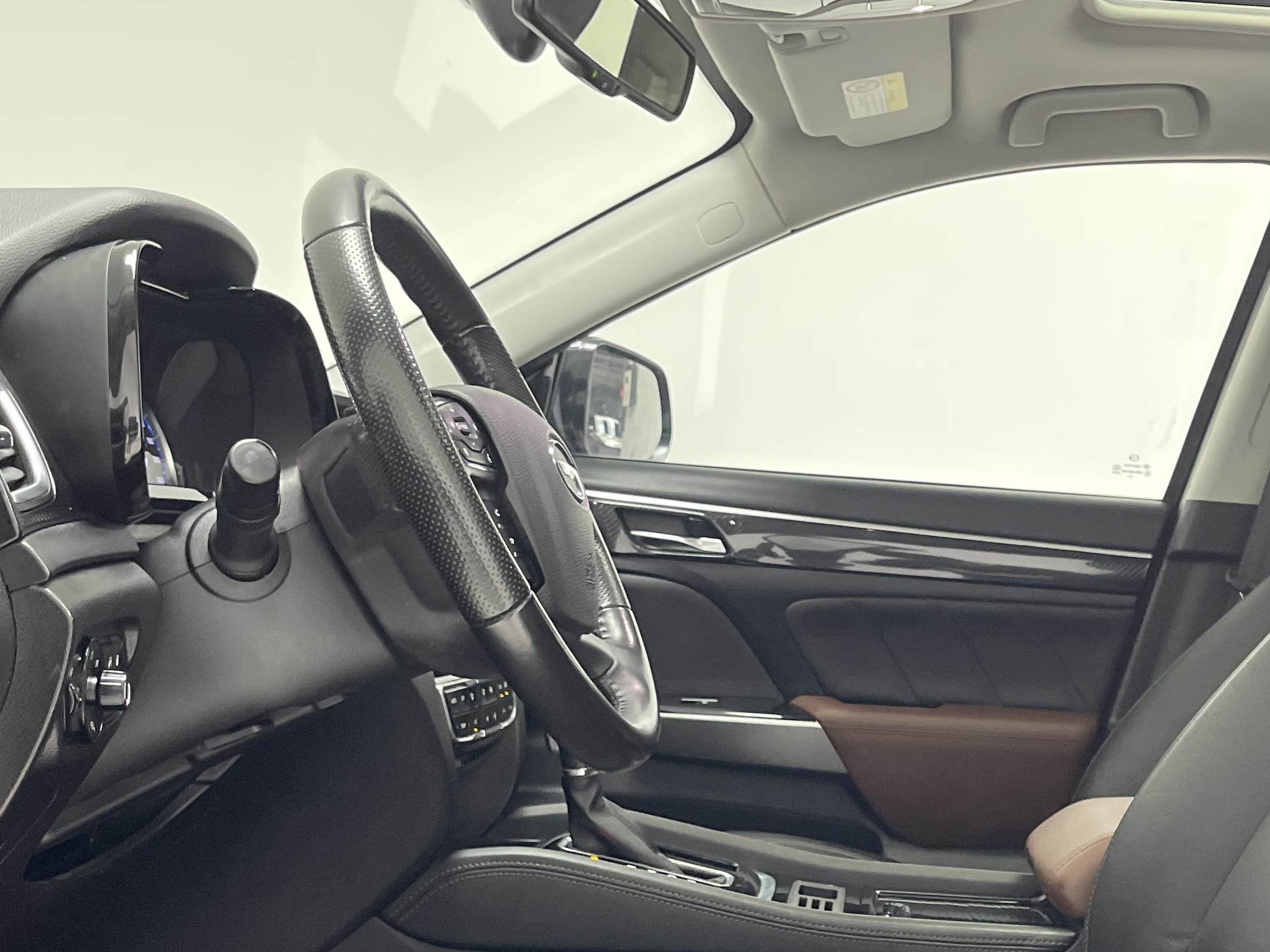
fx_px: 1761
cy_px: 735
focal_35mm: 48
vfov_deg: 29.7
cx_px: 799
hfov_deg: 39.4
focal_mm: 5.1
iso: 400
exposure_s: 1/50
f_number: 1.6
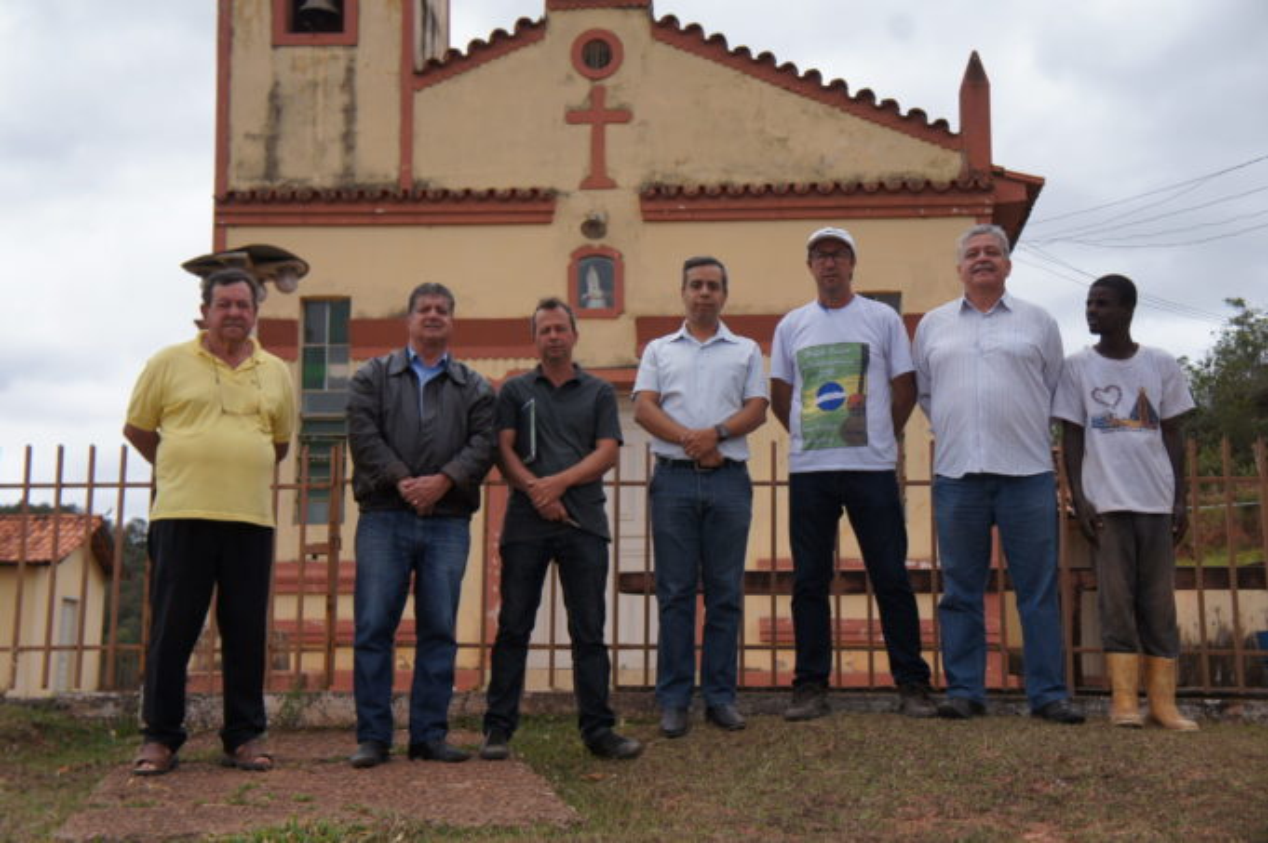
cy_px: 422
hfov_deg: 37.9
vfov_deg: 25.7
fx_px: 1848
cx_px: 634
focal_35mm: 52
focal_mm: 35
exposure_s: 1/400
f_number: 7.1
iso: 200
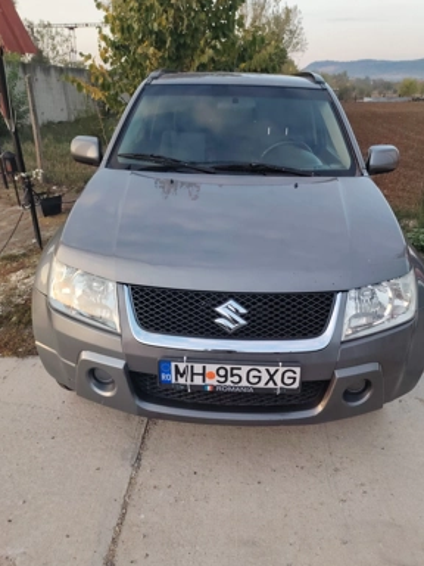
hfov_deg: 54.9
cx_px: 215
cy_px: 289
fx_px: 408
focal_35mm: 25
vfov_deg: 69.4
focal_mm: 5.25
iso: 103
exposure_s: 1/50
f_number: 1.75
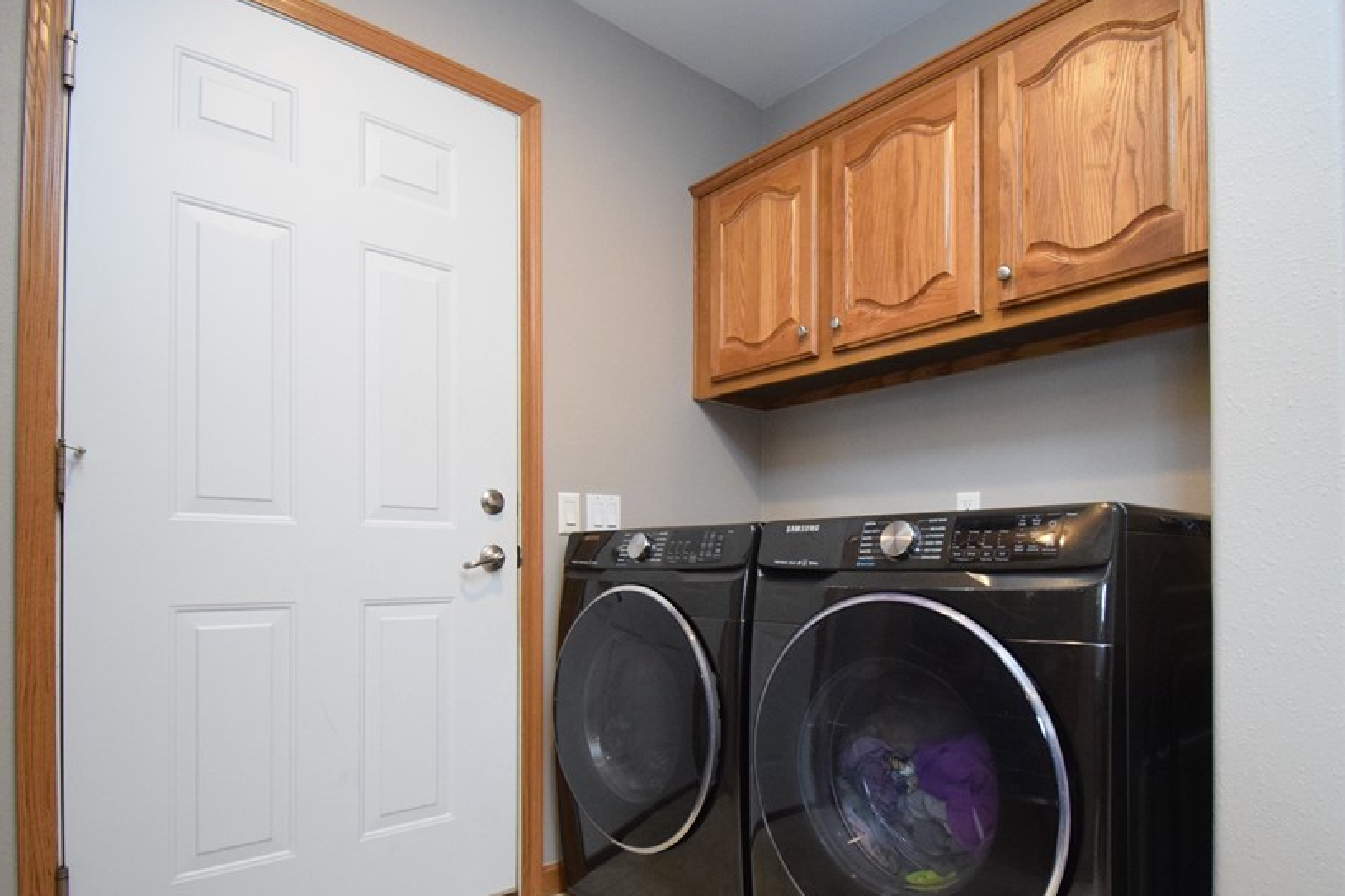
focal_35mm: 20
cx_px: 720
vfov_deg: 61.2
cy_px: 554
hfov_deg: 83.9
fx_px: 747
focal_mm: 10
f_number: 4.5
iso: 2800
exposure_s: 1/60
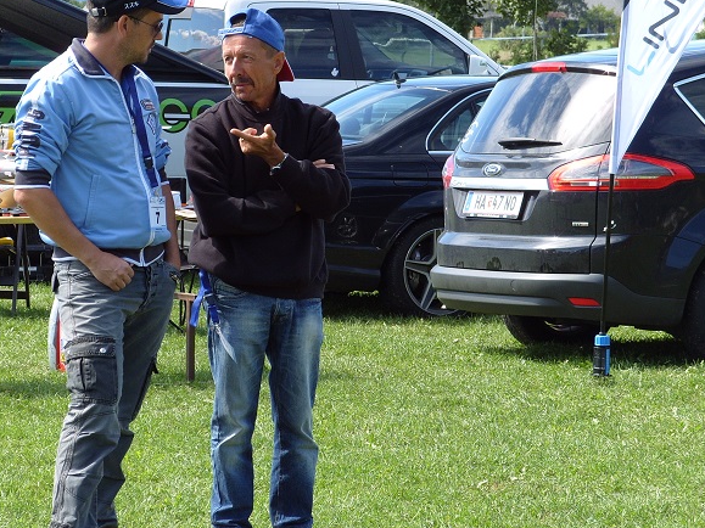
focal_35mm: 177
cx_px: 252
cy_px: 252
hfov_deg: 11.2
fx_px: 3604
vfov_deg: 8.4
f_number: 4.6
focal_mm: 28.5
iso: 80
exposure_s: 1/250
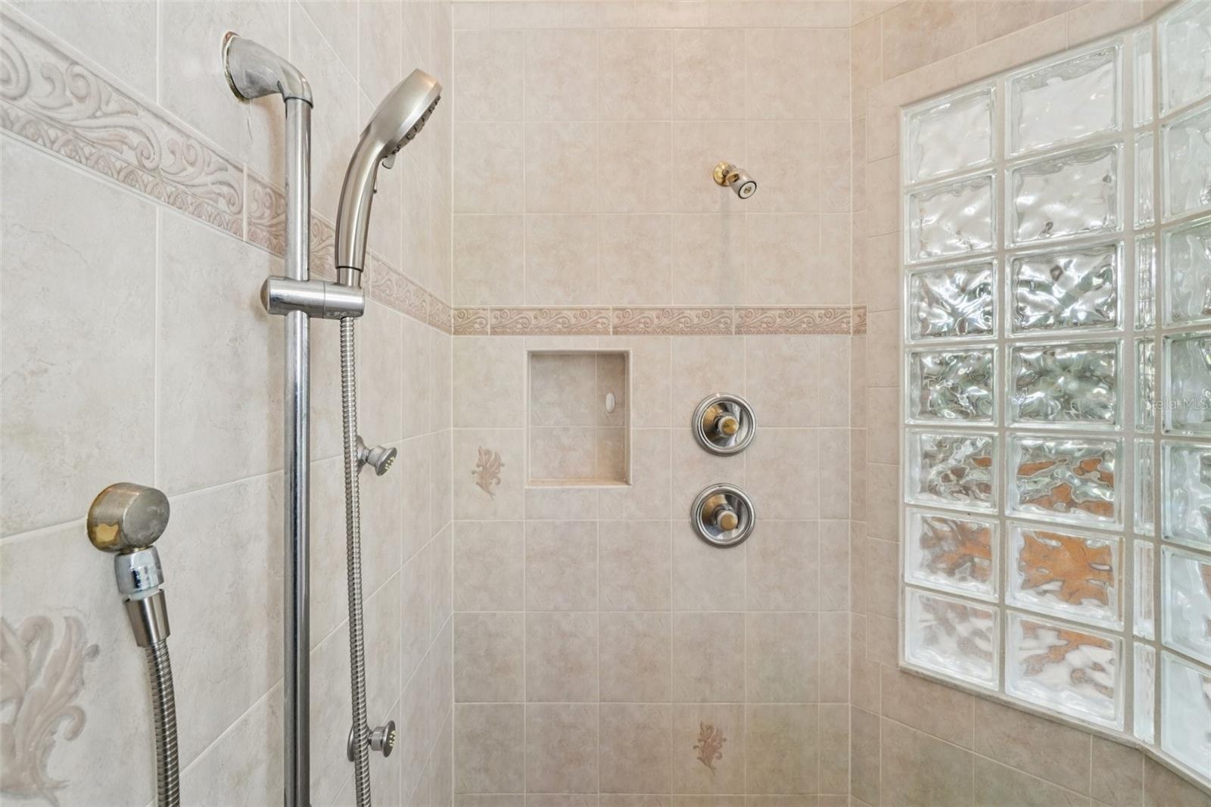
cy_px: 404
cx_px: 606
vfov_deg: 77.3
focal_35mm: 15
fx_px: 504
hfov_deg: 100.4
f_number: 8
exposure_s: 1/30
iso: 800
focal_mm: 10
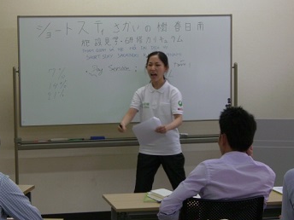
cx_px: 144
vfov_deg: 13.7
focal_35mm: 108
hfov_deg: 18.2
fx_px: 917
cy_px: 121
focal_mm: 19.4
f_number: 4.8
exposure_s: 1/60
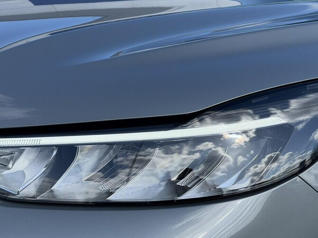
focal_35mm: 75
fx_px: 689
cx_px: 166
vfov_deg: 19.6
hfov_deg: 26.0
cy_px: 130
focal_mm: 6.76
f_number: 1.78
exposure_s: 1/4098
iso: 80
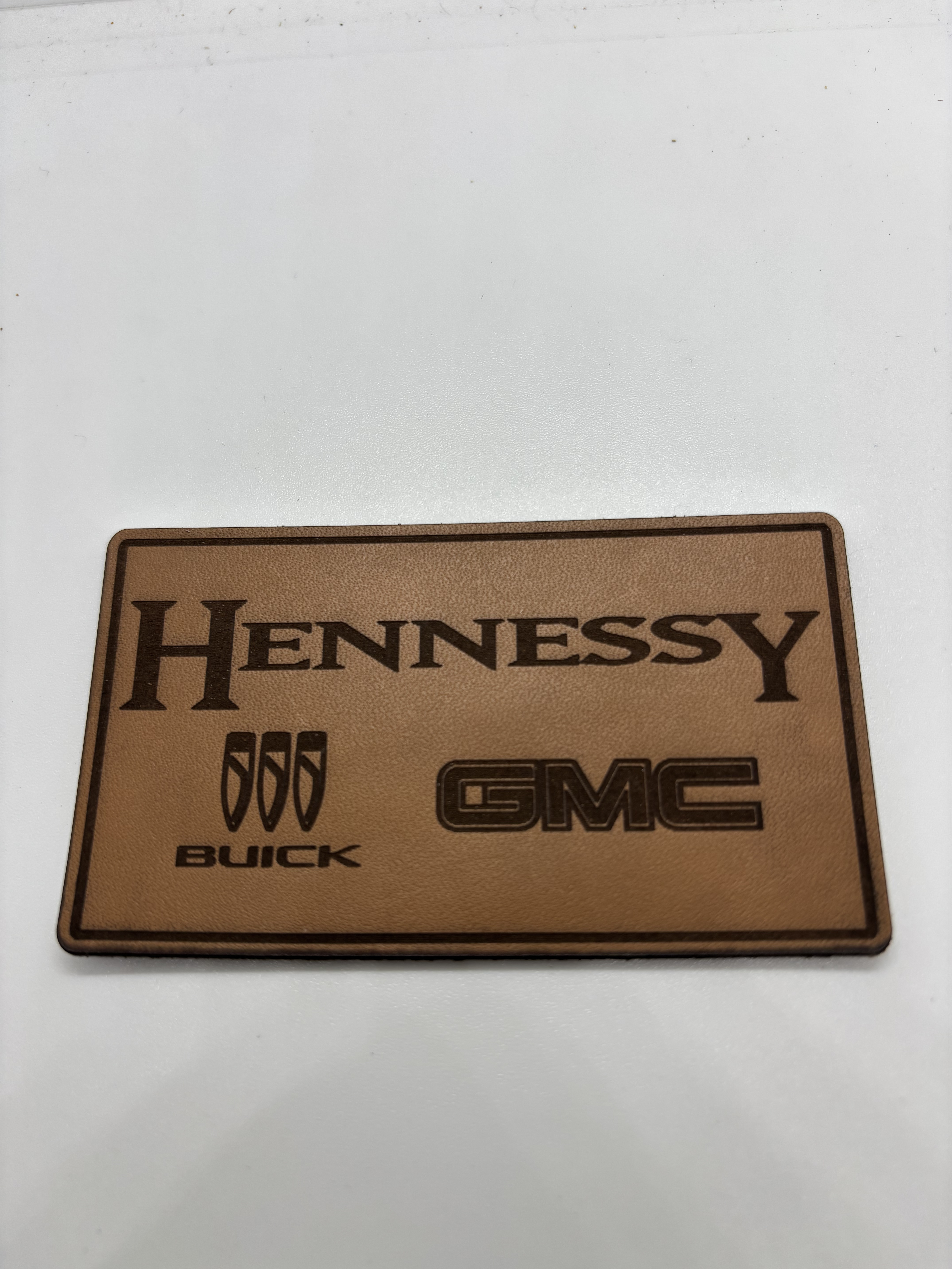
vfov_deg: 67.3
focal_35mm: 26
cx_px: 476
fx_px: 953
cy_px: 634
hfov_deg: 53.1
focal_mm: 5.96
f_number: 1.6
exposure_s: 1/121
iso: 64
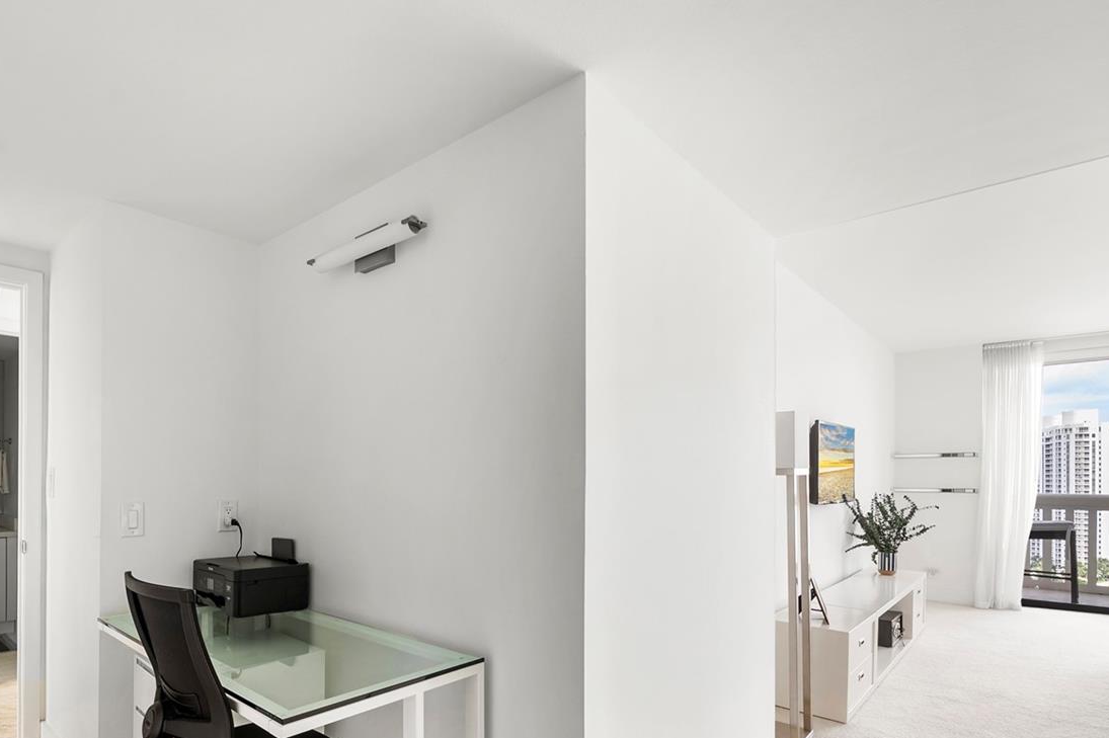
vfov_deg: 63.5
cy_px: 467
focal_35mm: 19
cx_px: 425
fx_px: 585
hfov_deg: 85.5
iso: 200
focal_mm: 13
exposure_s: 1/3
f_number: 8
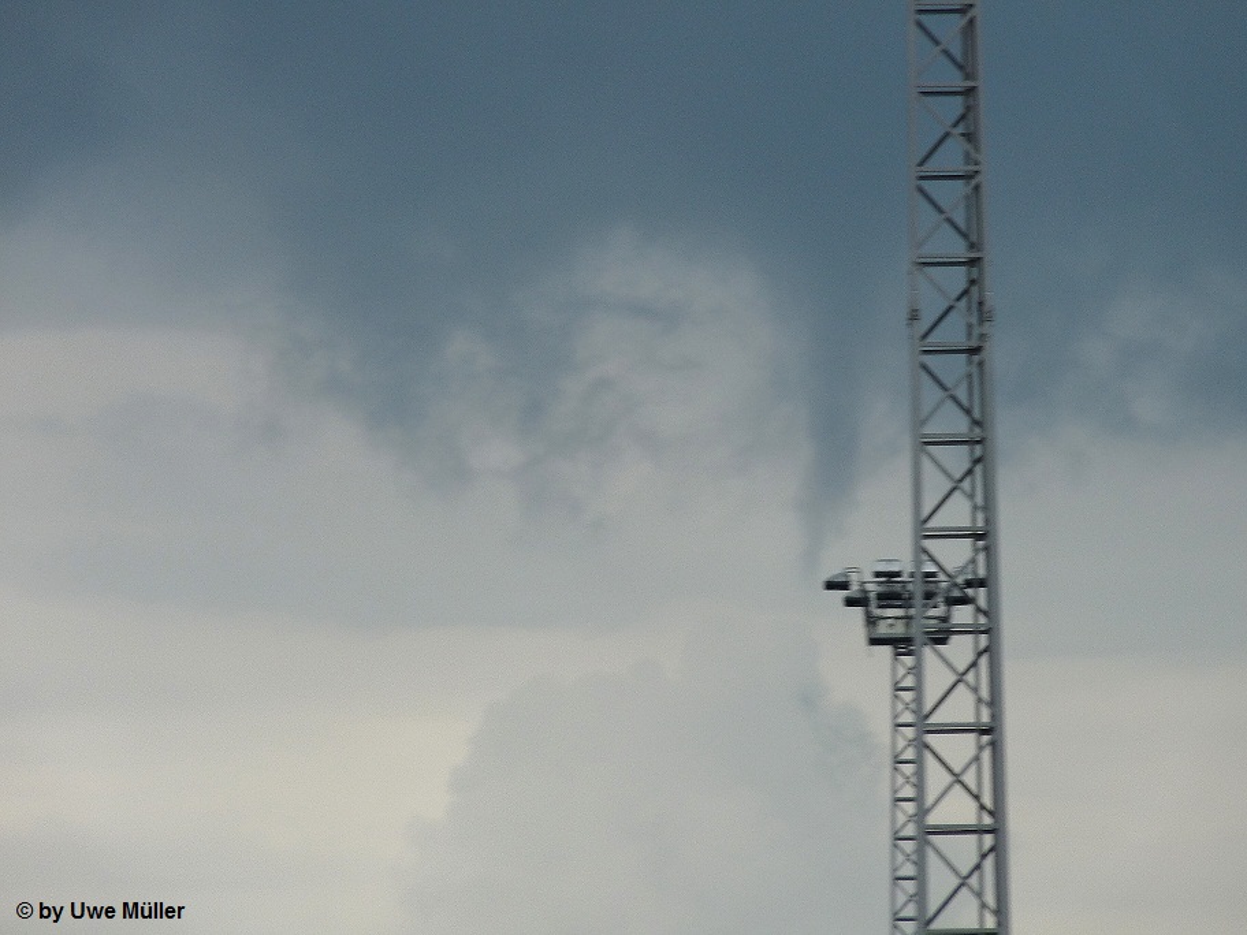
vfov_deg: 4.1
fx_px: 13077
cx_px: 624
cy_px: 468
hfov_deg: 5.5
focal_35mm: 363
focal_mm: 64.6
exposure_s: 1/250
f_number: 5.6
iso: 100
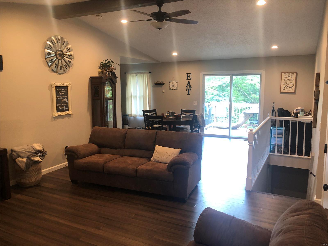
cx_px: 164
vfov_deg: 49.7
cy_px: 123
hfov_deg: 63.4
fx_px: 265
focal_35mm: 28
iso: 40
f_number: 1.8
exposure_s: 1/15
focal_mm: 3.99
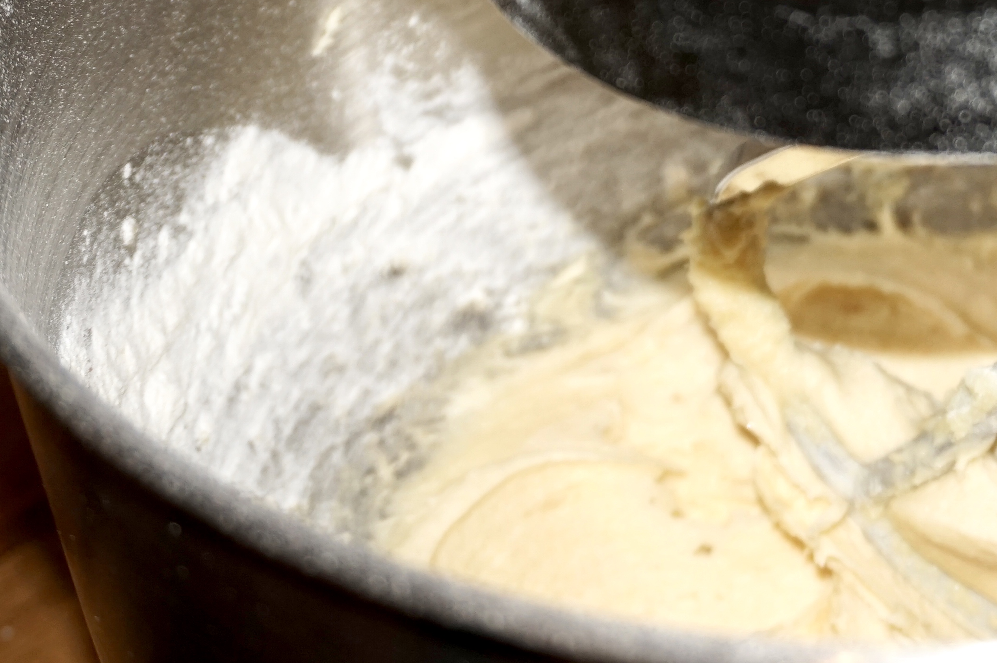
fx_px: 2685
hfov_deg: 20.3
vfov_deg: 14.0
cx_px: 1021
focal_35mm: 97
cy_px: 135
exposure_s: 1/60
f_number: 5
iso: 400
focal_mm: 30
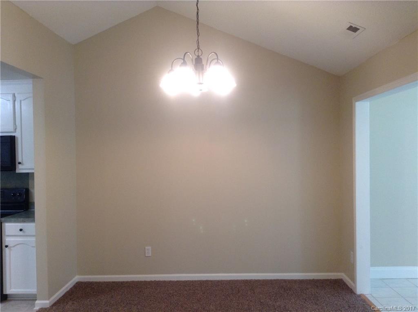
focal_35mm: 33
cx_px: 209
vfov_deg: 42.8
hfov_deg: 55.4
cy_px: 156
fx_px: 398
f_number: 2.4
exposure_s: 1/24
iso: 64
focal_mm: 3.3
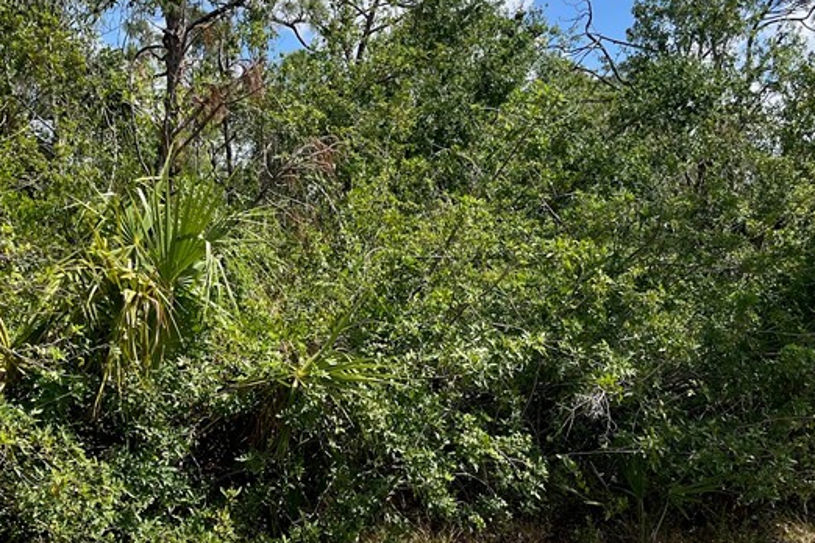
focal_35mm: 53
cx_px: 264
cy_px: 403
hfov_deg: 37.1
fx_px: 1200
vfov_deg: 25.2
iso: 50
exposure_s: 1/2358
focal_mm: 5.1
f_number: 1.6
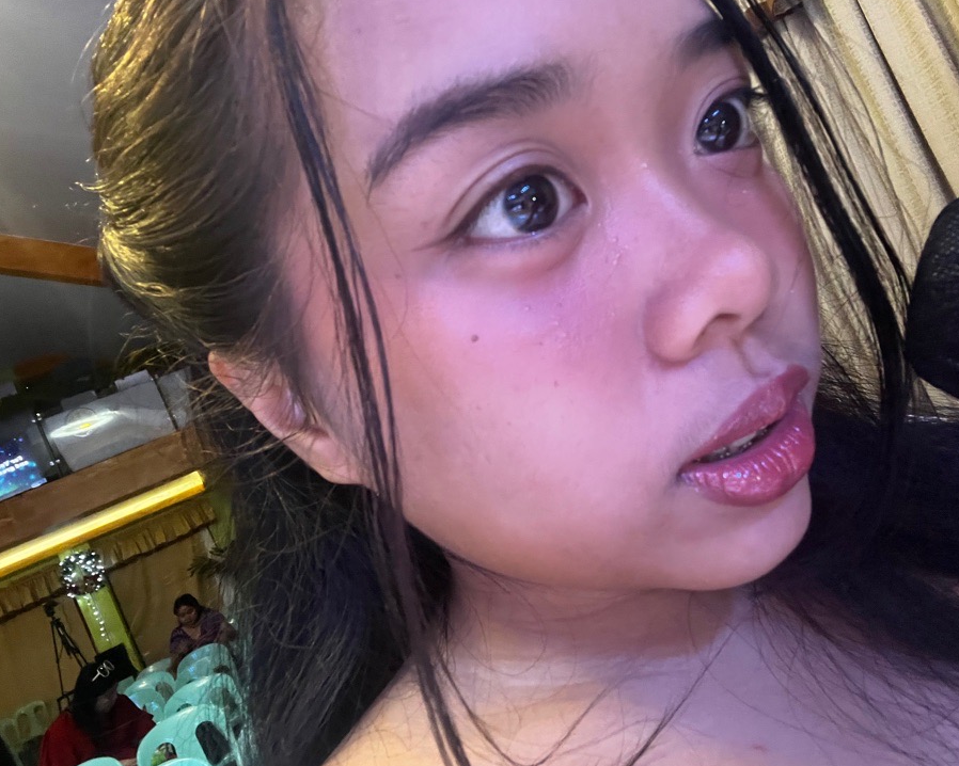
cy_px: 380
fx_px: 709
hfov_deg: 68.1
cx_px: 508
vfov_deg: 56.8
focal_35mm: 25
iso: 500
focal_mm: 2.71
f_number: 2.2
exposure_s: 1/30
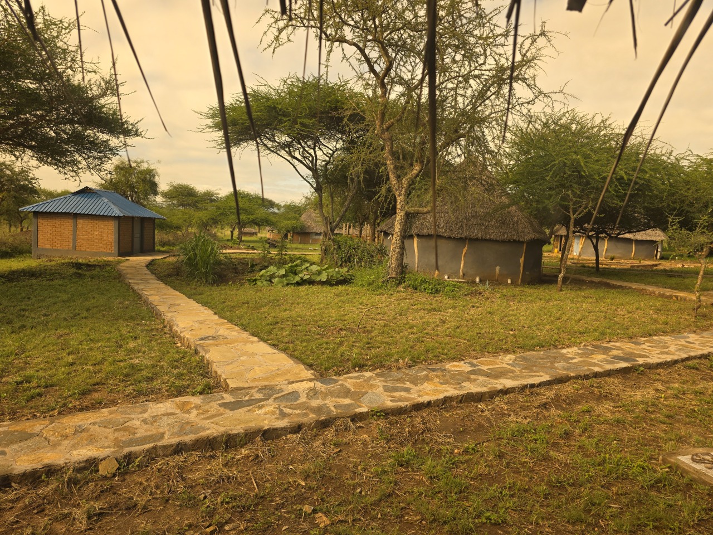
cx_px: 356
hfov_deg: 73.9
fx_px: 474
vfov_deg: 58.9
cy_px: 268
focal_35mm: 23
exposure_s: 1/180
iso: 20
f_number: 1.7
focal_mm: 6.3
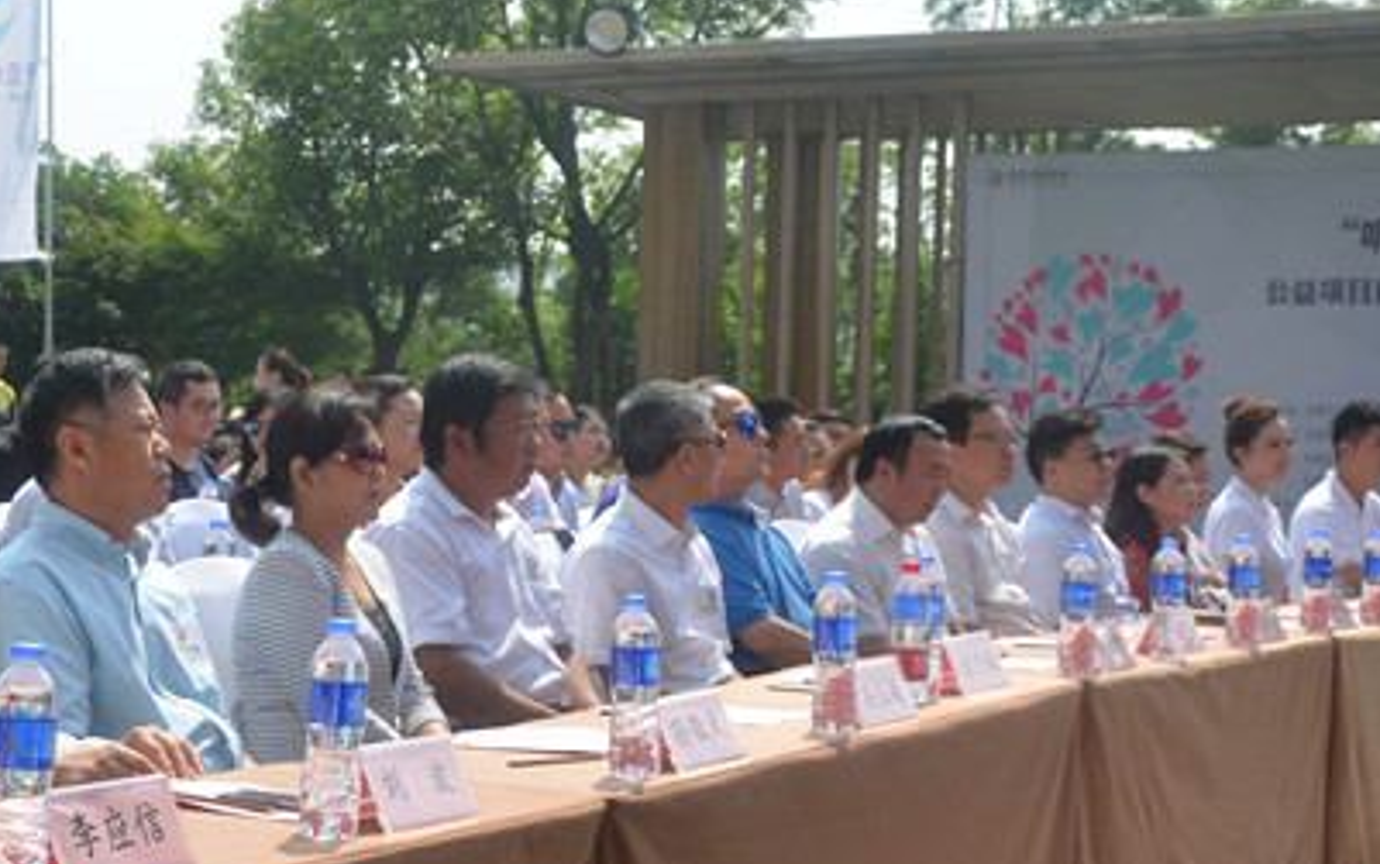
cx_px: 258
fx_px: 2860
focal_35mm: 76
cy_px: 449
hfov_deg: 26.6
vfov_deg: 17.2
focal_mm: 25
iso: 320
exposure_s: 1/1600
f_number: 5.6
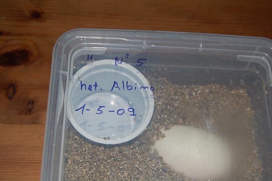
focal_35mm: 63
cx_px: 136
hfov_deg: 31.9
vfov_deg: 21.5
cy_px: 90
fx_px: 476
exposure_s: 1/500
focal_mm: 42
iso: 400
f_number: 5.6
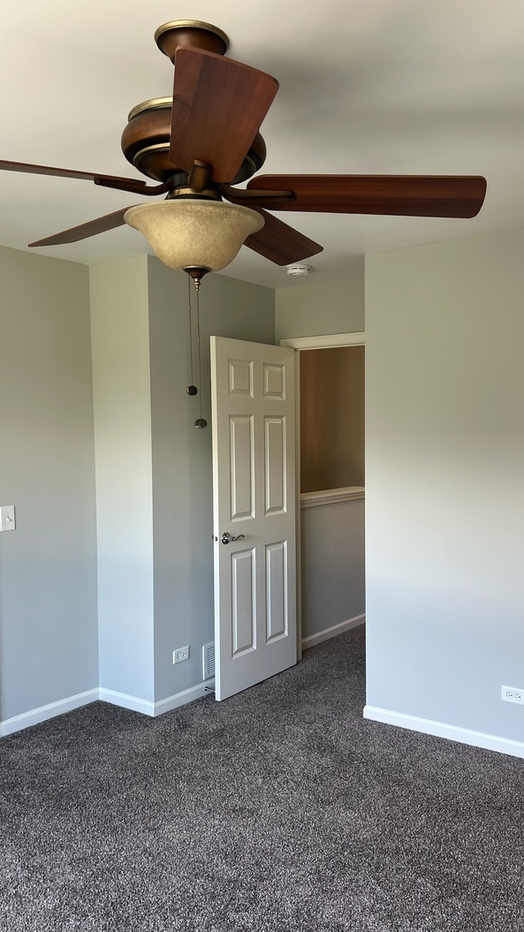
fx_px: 717
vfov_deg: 66.1
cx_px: 308
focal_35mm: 29
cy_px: 474
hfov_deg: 40.0
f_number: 1.5
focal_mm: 5.7
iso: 64
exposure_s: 1/120
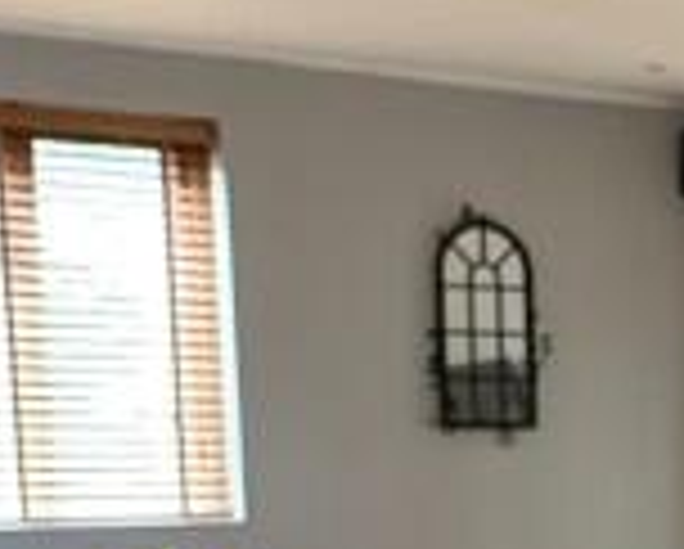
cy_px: 760
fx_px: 1865
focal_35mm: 92
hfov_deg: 19.3
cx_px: 882
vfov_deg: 15.7
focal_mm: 2.22
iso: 800
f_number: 2.2
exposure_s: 1/50
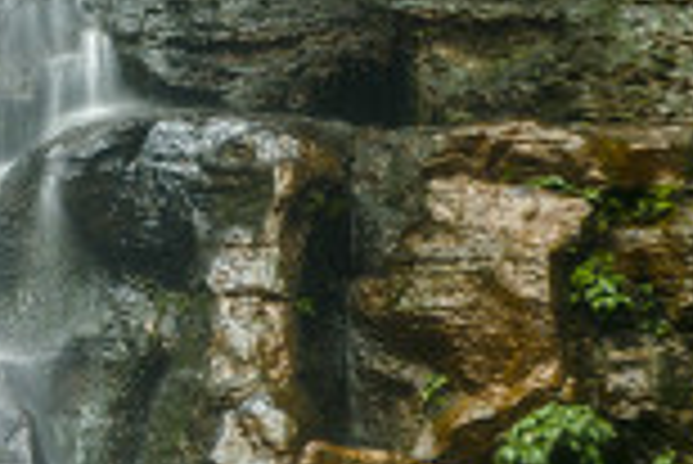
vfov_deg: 1.7
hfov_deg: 2.5
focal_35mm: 833
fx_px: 16050
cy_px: -34
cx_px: -324
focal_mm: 200
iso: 100
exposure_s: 3
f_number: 8
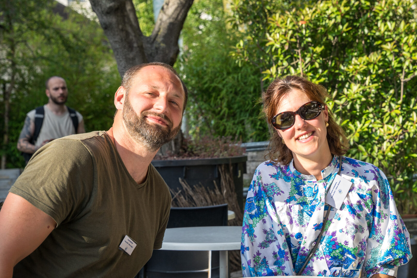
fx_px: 942
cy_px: 193
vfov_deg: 16.7
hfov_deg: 24.6
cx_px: 327
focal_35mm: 81
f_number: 5.6
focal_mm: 51.2
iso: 100
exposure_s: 1/200
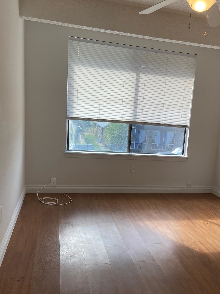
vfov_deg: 53.9
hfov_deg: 41.5
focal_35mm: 34
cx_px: 135
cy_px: 161
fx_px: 288
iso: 32
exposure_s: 1/158
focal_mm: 4.25
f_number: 1.8
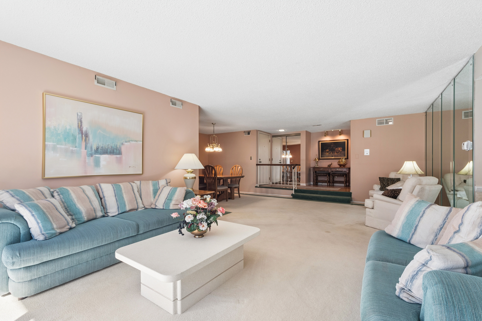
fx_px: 201
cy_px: 160
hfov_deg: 100.4
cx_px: 241
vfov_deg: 77.3
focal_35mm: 15
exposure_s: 1/40
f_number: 8
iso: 250
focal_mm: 10
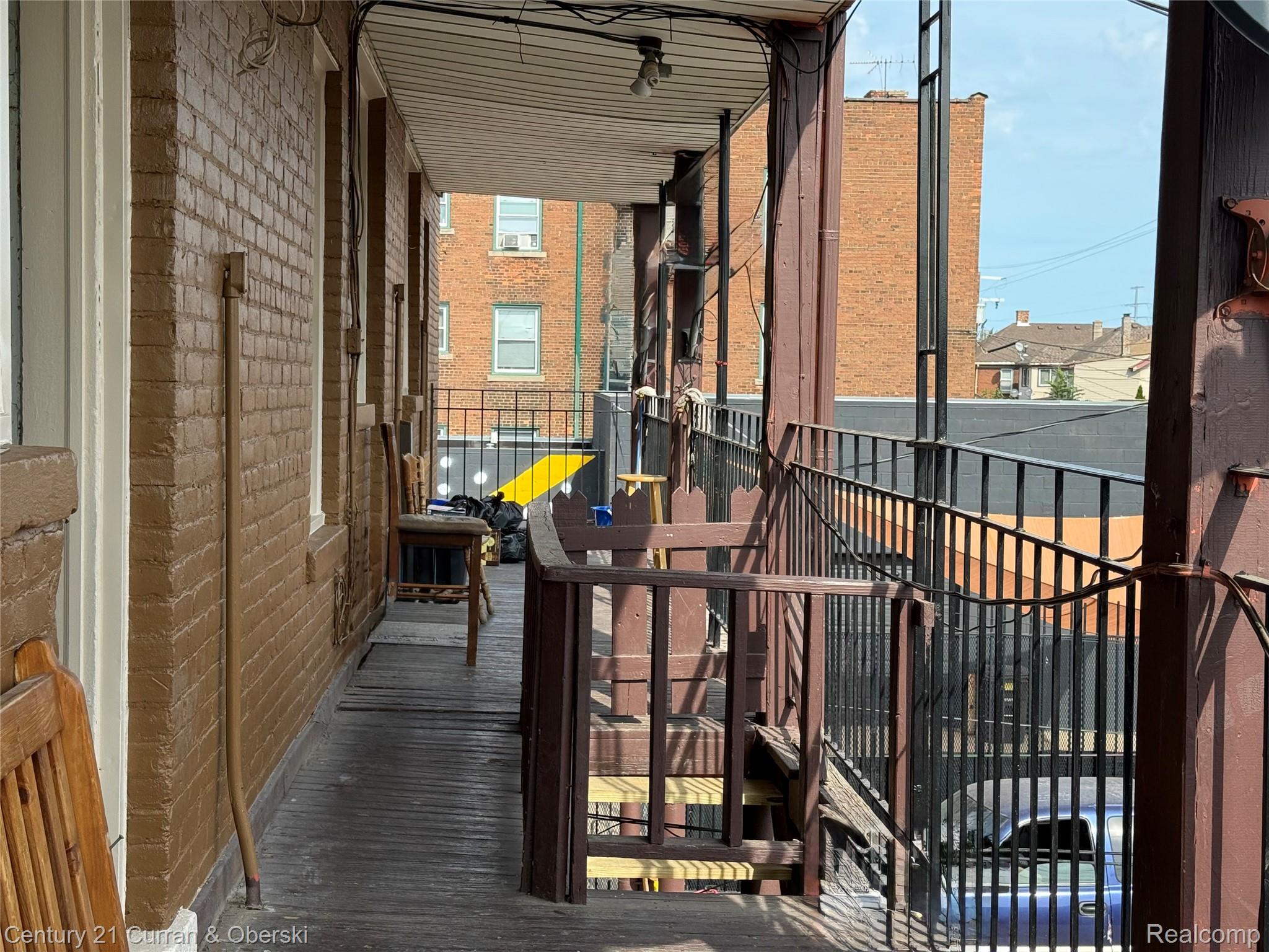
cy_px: 476
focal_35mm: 48
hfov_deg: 39.7
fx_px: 1760
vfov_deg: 30.3
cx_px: 634
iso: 64
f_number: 1.78
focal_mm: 6.76
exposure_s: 1/1715
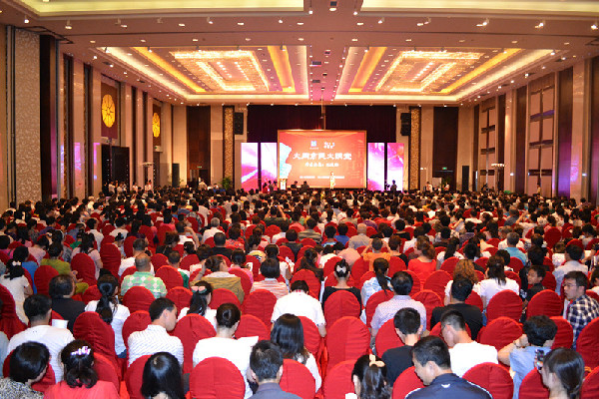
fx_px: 449
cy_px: 200
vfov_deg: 47.9
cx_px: 300
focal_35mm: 27
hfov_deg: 67.4
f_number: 3.5
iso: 1800
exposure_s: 1/60
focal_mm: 18
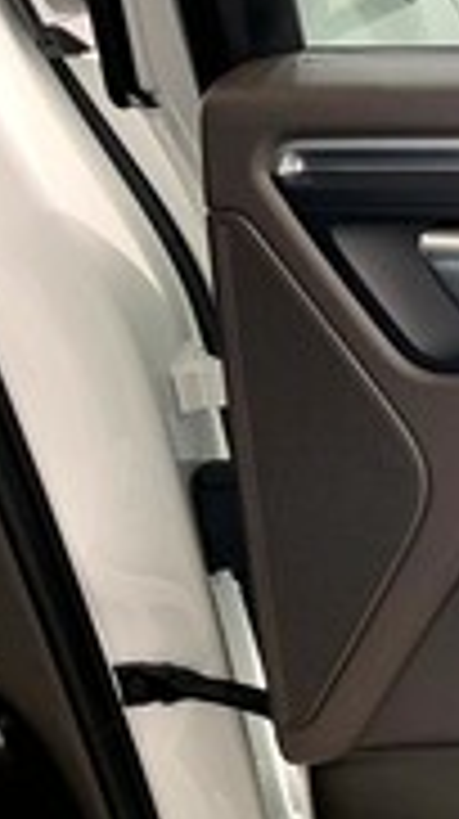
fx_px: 1584
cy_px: 601
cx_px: 914
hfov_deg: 14.0
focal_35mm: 73
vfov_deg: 28.6
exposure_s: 1/61
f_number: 1.8
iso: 64
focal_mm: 3
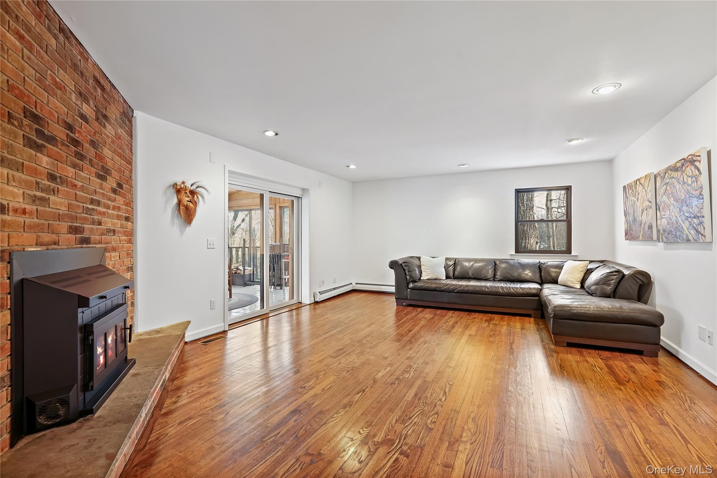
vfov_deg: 73.7
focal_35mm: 16
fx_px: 319
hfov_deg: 96.8
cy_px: 239
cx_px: 358
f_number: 7.1
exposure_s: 1/3
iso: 1000
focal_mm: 16
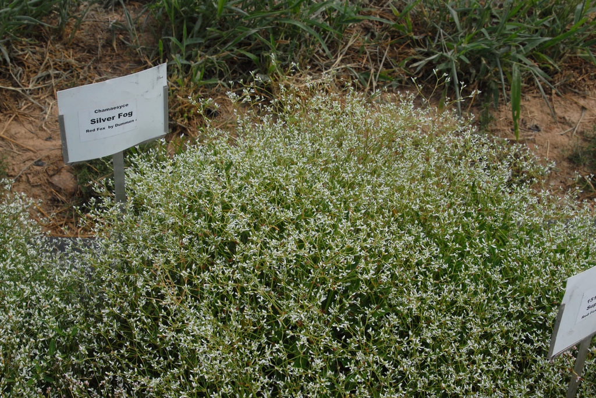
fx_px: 795
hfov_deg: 41.1
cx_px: 298
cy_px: 199
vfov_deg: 28.1
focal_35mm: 48
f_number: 11
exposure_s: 1/500
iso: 400
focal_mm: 32
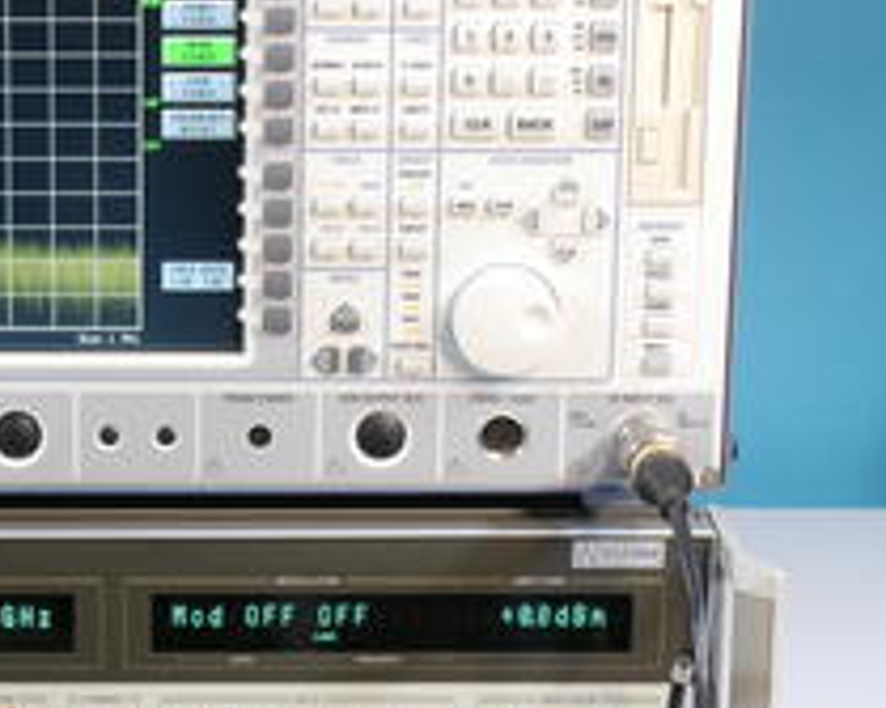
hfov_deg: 15.0
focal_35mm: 127
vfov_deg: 12.1
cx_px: 114
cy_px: 458
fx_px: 3329
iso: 400
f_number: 16
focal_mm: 34
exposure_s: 1.6
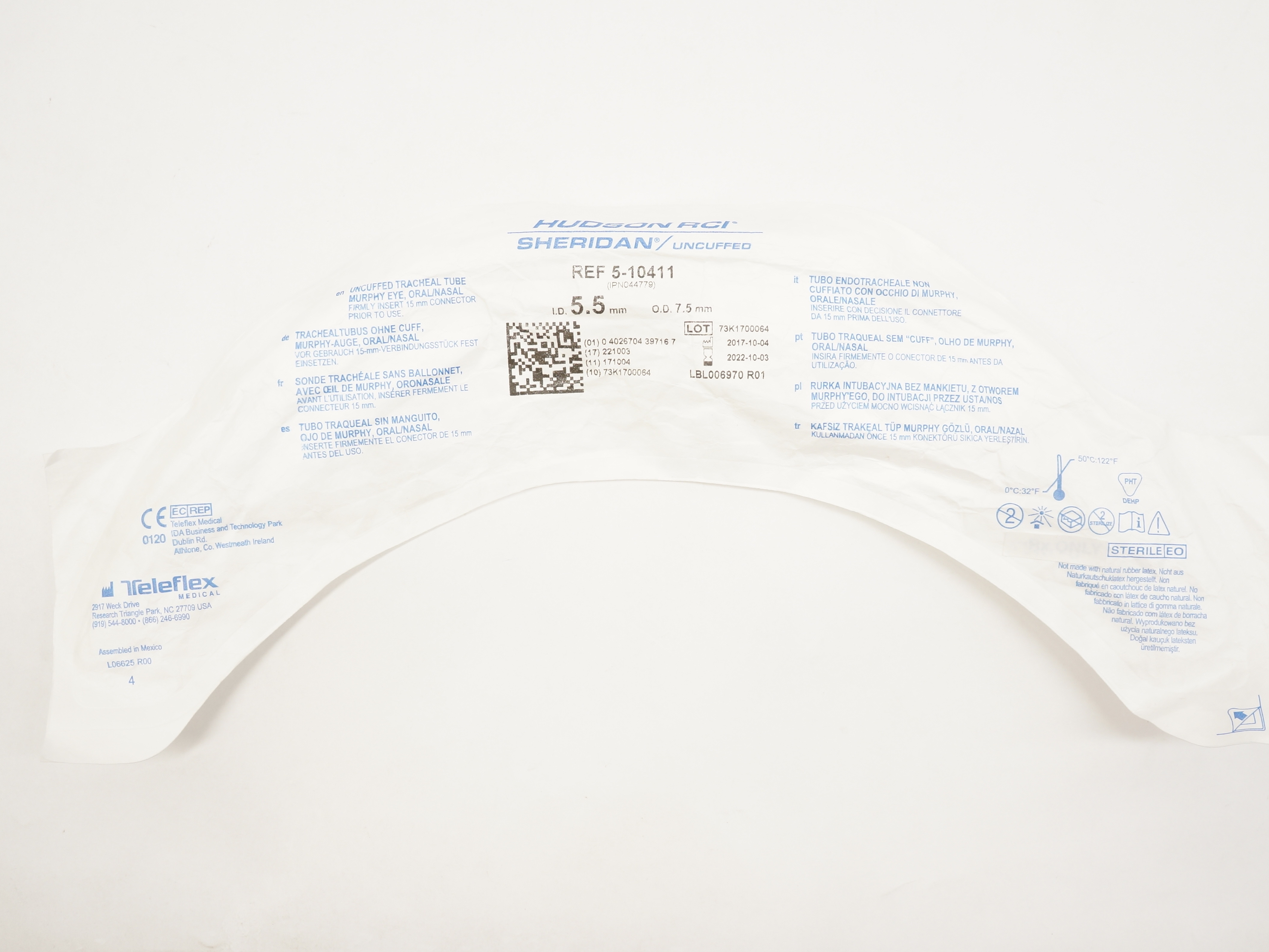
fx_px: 1100
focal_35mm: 30
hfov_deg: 59.9
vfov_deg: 46.8
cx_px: 670
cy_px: 477
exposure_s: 1/80
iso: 400
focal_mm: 18
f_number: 5
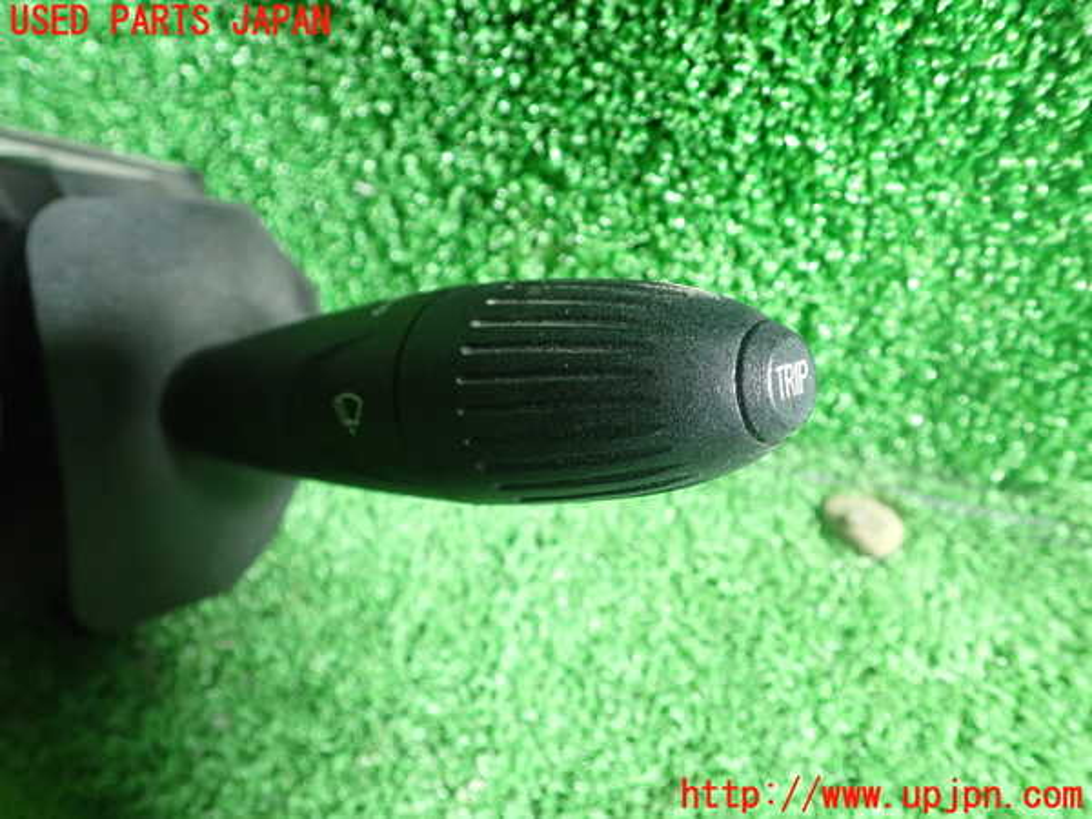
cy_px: 410
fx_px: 946
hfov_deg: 60.0
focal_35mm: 30
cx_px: 546
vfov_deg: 46.8
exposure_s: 1/30
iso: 500
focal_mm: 5.4
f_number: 2.3
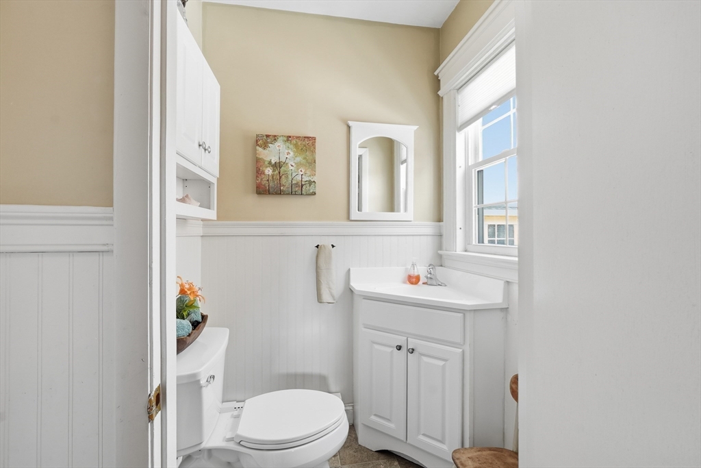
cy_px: 234
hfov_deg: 100.4
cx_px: 350
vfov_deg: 77.3
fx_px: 292
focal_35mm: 15
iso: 250
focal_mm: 10
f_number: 9
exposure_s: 1/20
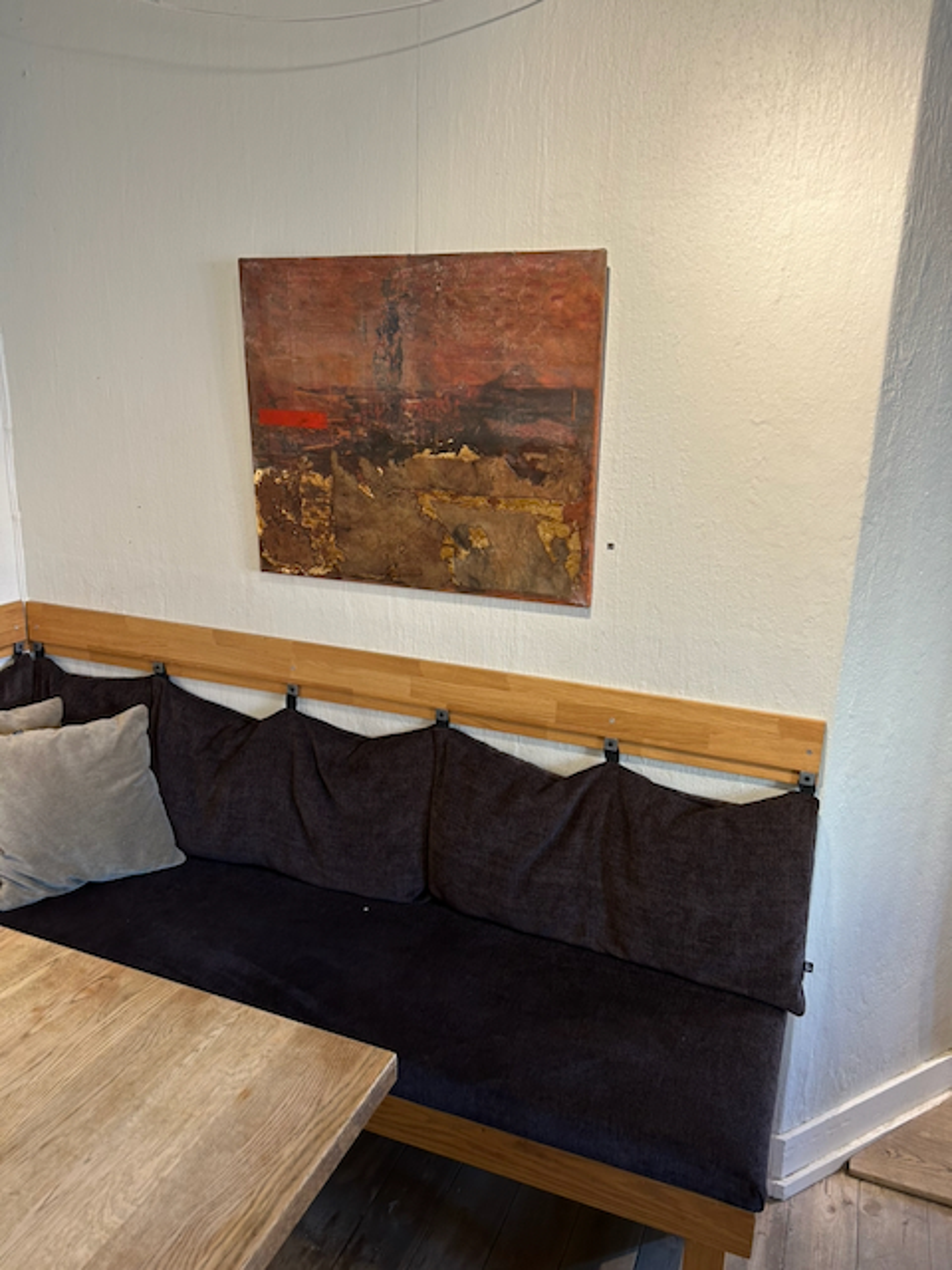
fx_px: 953
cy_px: 635
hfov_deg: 53.1
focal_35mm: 26
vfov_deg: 67.3
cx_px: 476
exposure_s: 1/50
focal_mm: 5.7
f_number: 1.5
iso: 125
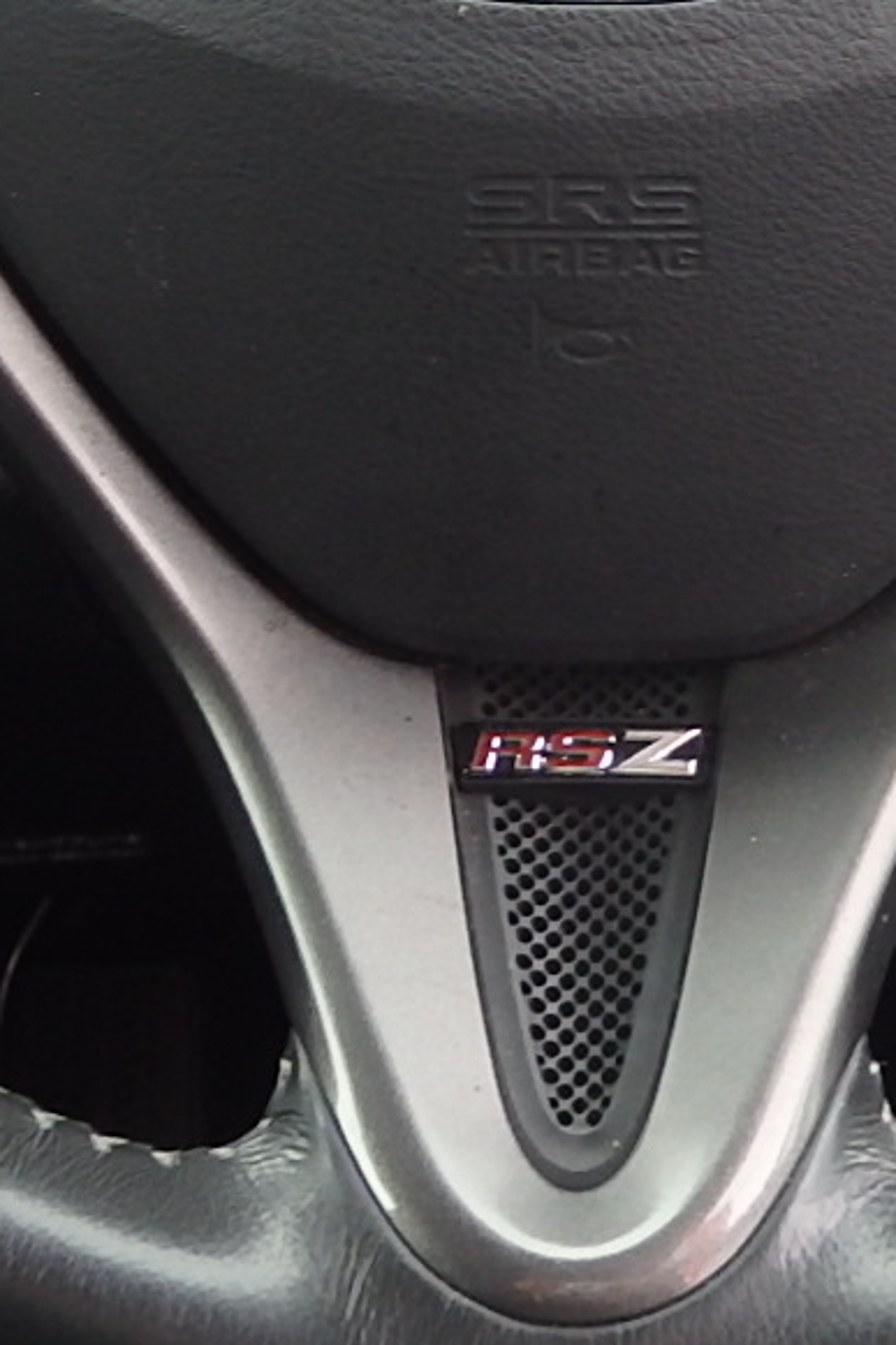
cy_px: -32
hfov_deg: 15.9
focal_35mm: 86
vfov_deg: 22.6
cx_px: 581
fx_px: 3212
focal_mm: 4.5
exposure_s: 1/30
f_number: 3
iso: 160
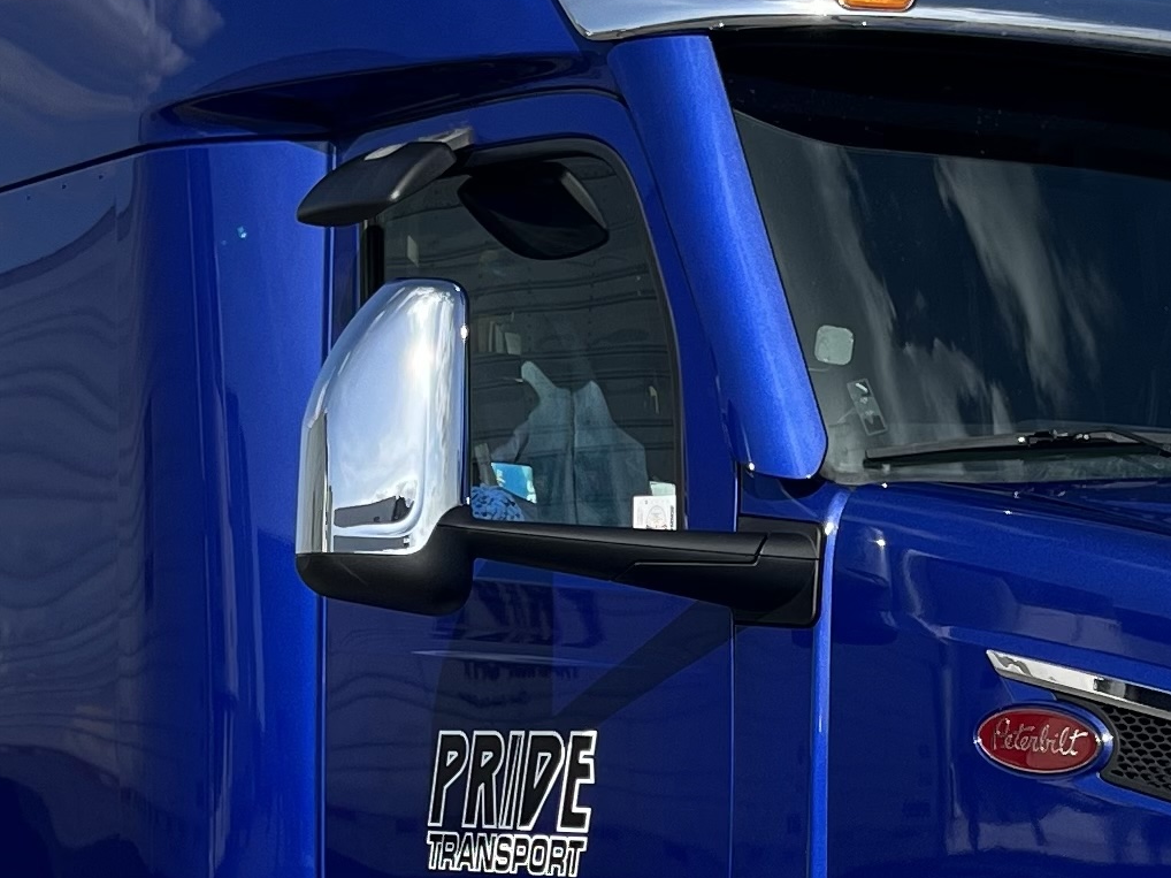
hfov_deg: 19.0
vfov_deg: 14.2
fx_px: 3483
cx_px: 847
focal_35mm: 103
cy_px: 784
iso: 50
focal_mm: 5.1
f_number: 1.6
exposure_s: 1/4310
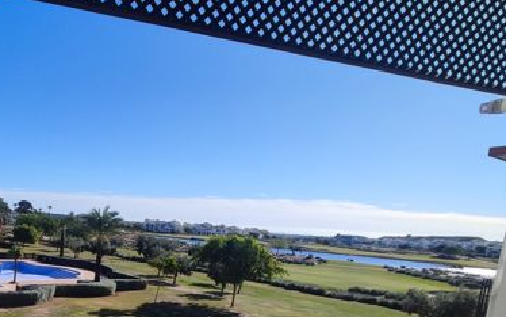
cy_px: 285
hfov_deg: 53.6
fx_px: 441
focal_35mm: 32
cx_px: 68
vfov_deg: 36.9
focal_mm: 1.65
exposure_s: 1/2119
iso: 50
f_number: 2.2
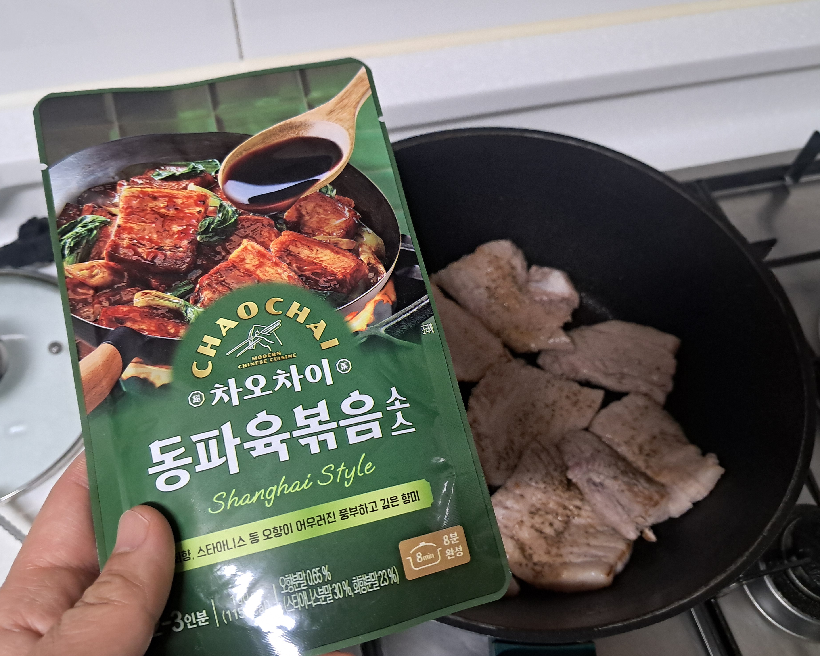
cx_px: 392
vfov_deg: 50.0
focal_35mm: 29
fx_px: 704
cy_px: 324
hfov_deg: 60.4
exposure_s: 1/60
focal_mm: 4
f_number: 1.8
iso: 640
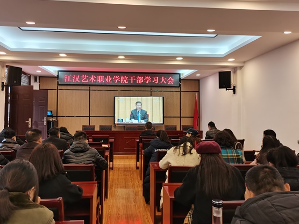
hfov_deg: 63.4
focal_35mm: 28
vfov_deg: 49.7
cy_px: 104
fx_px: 242
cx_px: 140
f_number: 1.8
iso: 250
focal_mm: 5.58
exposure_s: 1/100
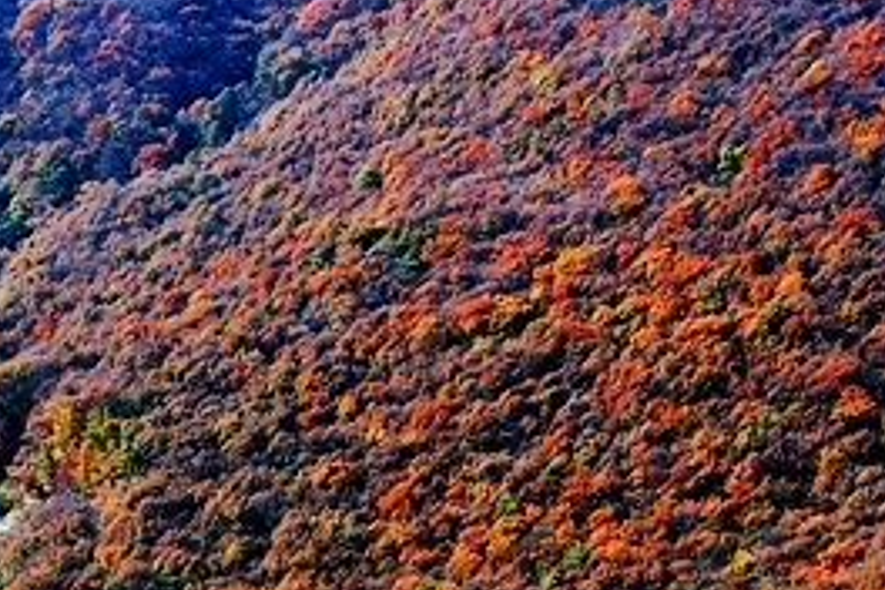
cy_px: 910
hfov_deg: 20.2
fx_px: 2360
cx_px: -101
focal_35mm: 96
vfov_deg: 13.4
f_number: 2.8
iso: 100
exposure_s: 1/725
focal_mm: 8.38
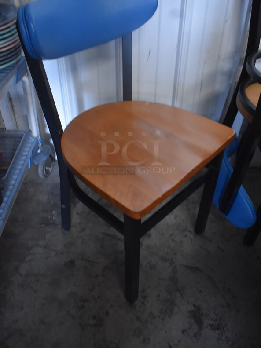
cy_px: 152
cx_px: 130
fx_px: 302
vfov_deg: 59.8
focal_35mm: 30
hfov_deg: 46.8
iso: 3200
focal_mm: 18
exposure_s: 1/125
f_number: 3.5
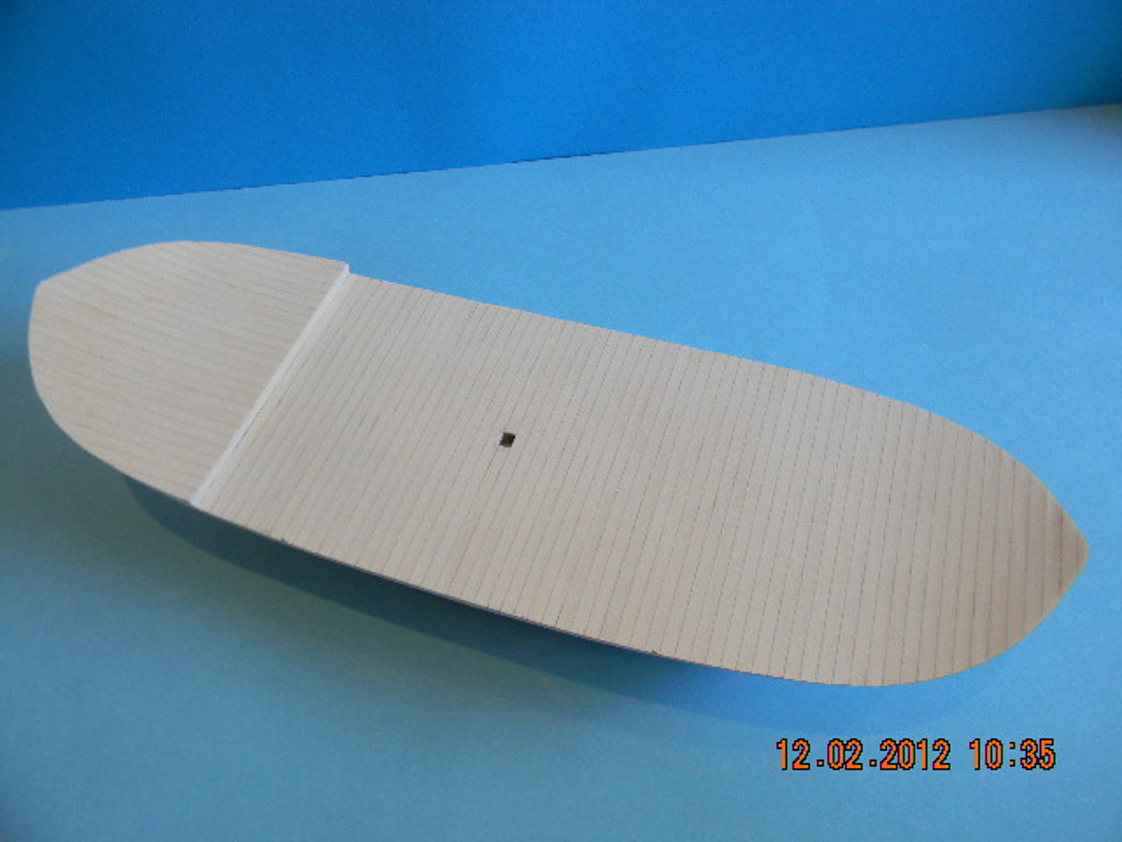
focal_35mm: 28
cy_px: 421
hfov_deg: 63.4
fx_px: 908
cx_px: 561
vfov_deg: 49.7
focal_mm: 5
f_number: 3.5
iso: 200
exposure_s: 1/30
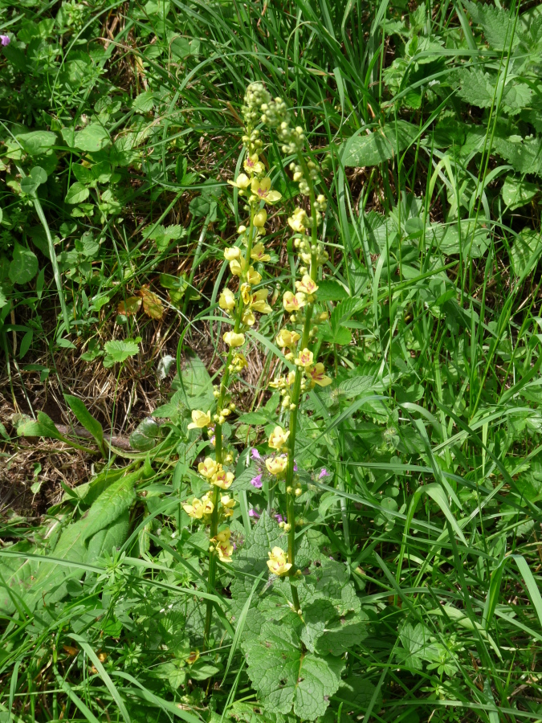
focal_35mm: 105
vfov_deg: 18.7
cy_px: 362
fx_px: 2192
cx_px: 271
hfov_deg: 14.1
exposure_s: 1/250
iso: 100
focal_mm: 18.7
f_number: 5
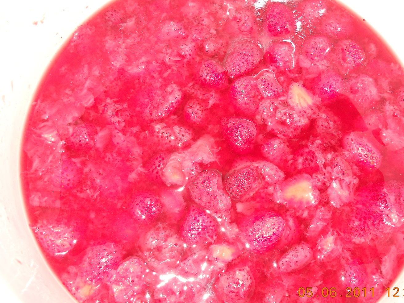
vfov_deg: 32.2
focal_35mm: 45
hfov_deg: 42.0
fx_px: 525
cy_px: 159
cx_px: 221
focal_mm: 6.72
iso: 100
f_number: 5.5
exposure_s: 1/30
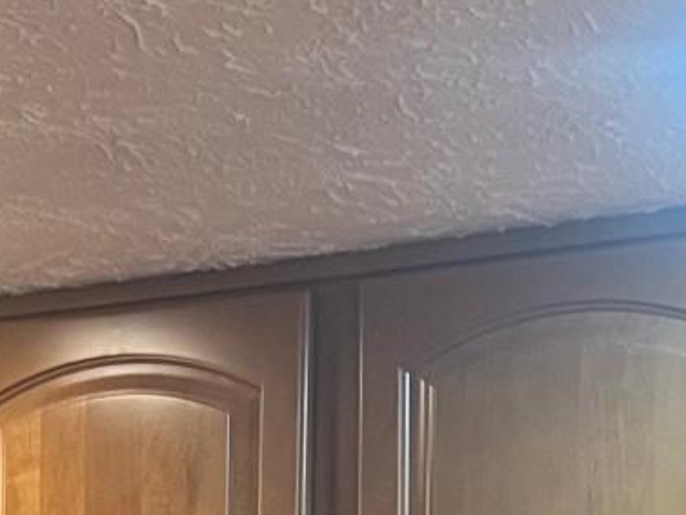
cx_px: 366
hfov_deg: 14.2
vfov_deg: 9.6
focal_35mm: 139
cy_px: 1165
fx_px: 2755
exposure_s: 1/60
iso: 125
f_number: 1.5
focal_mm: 5.7
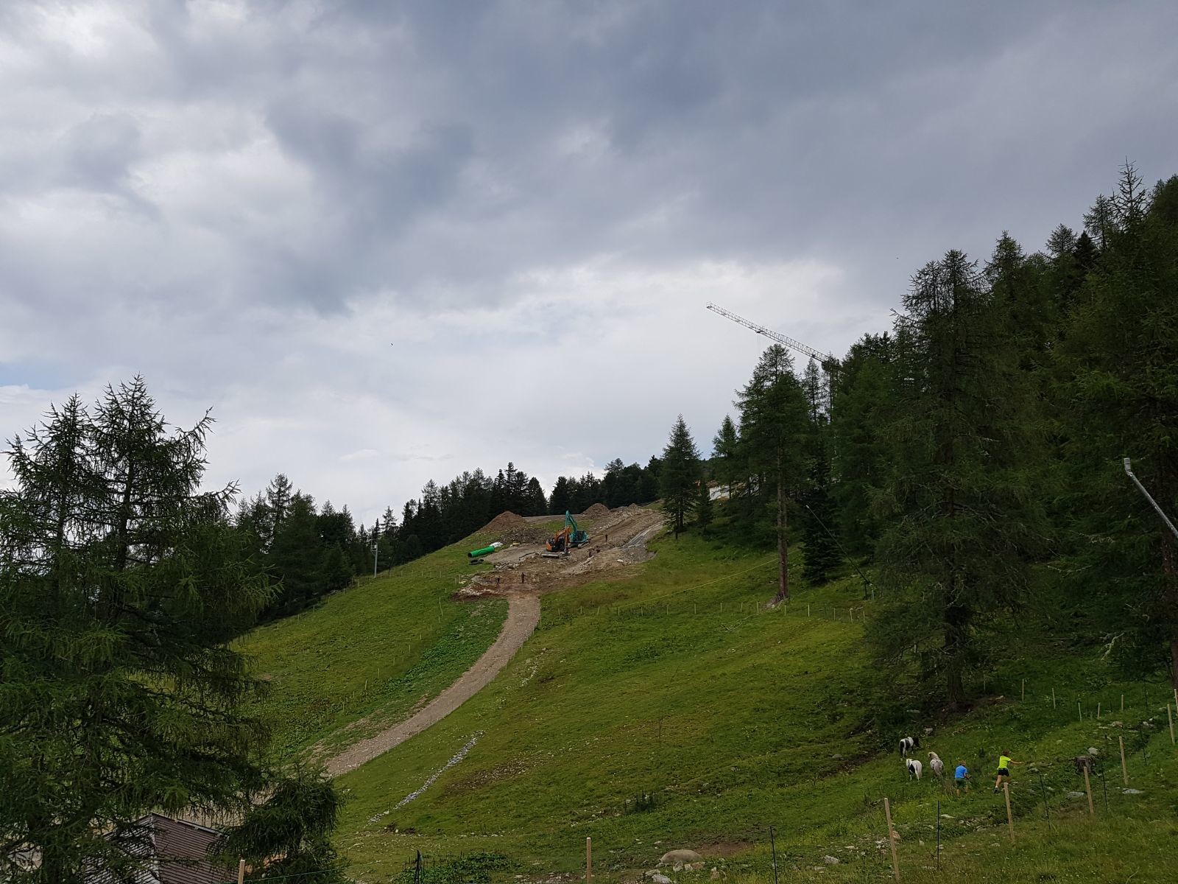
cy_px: 442
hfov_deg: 67.3
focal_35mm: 26
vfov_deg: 53.1
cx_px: 589
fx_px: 885
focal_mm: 4.2
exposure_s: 1/2224
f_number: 1.7
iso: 50
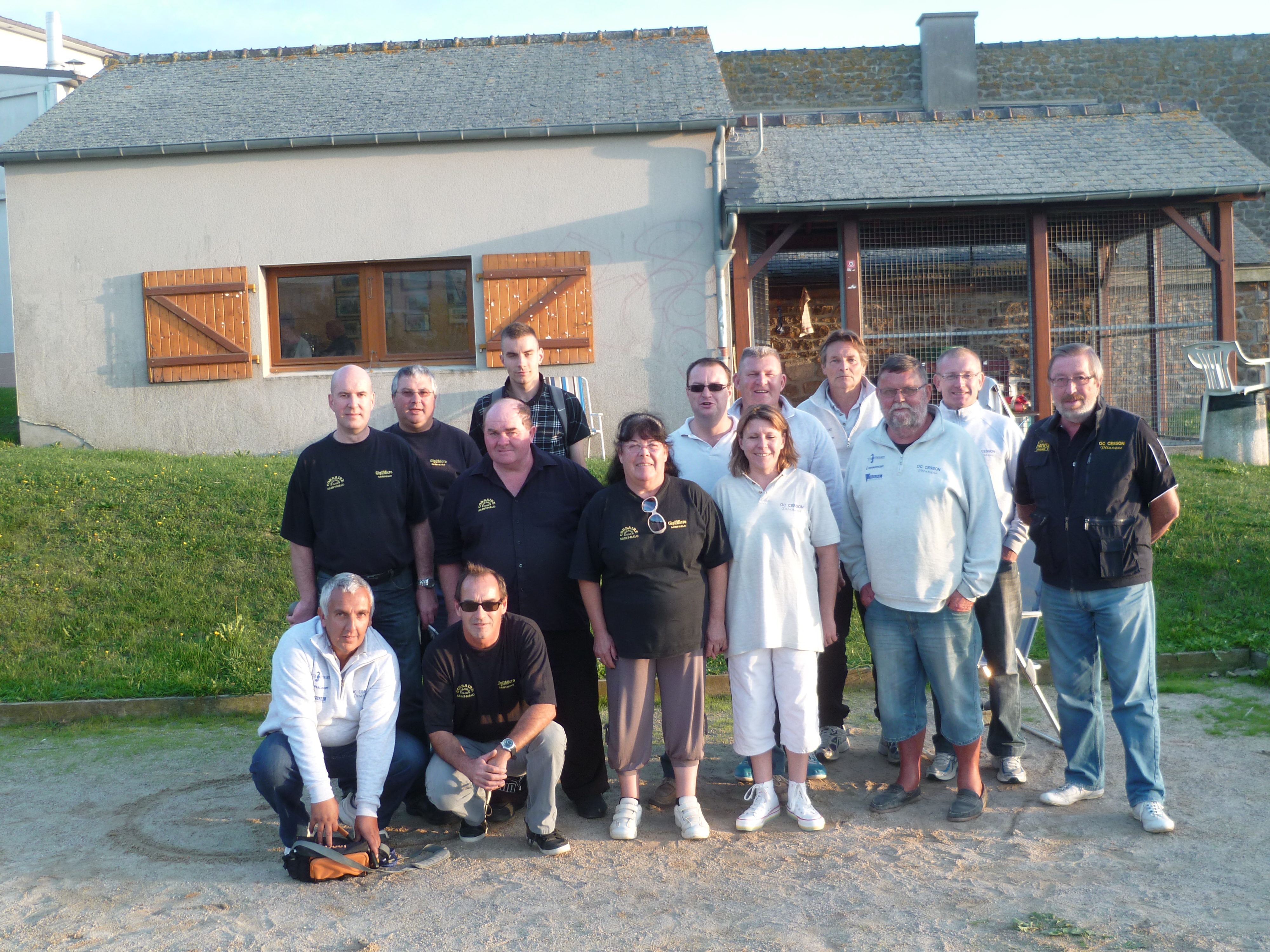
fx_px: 1431
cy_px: 476
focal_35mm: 39
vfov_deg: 36.8
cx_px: 635
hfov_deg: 47.9
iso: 80
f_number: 3.2
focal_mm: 7
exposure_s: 1/60
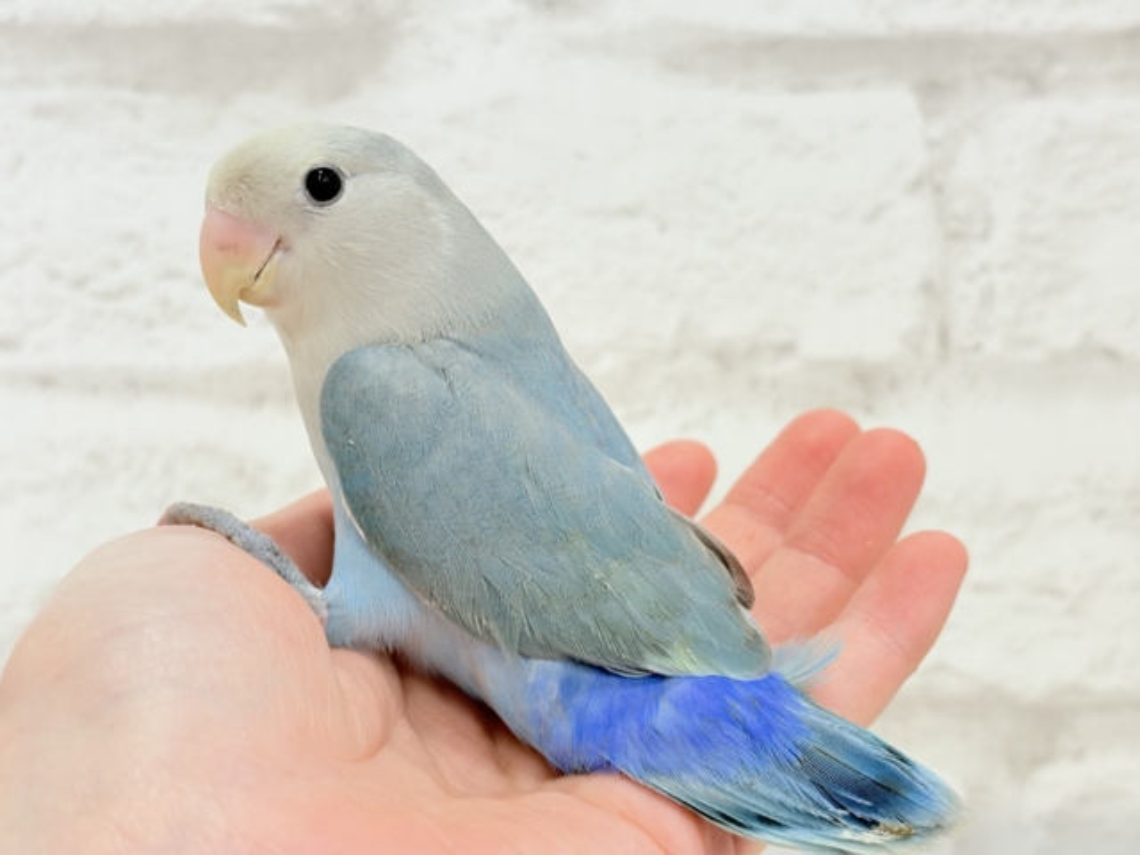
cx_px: 570
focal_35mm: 52
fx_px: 1713
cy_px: 428
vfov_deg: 28.0
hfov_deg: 36.8
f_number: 1.6
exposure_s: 1/50
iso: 50
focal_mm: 5.96
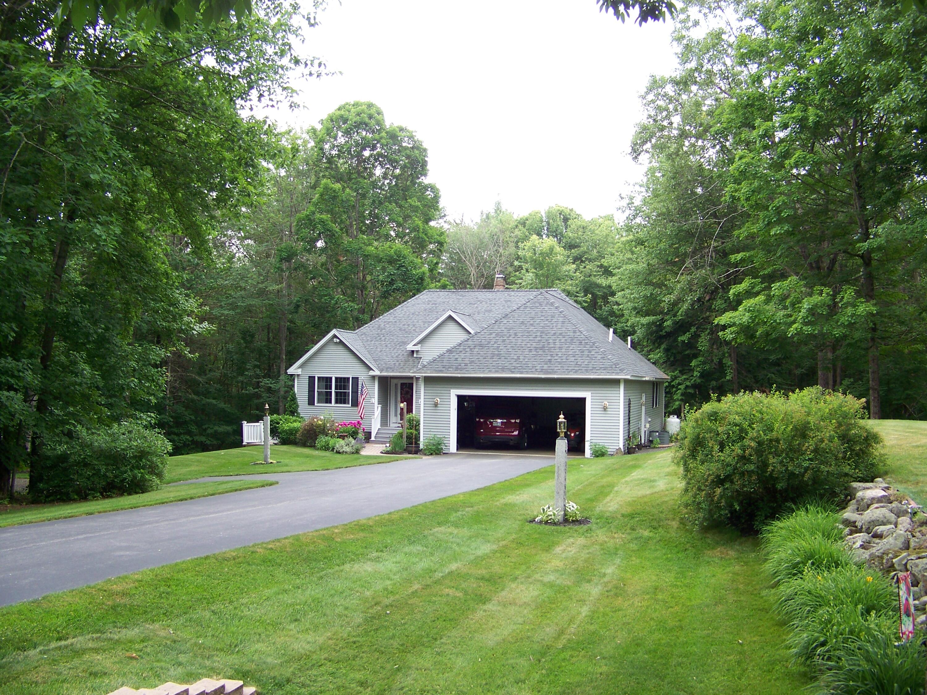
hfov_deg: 51.4
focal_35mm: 36
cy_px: 348
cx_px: 464
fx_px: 964
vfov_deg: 39.7
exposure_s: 1/40
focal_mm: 5.85
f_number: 2.8
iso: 64
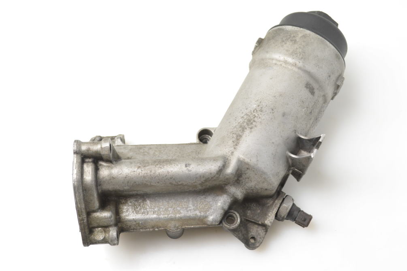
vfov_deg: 27.5
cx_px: 201
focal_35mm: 49
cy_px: 137
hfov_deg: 40.3
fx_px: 554
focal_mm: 32
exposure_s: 1/160
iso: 2000
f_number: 6.3
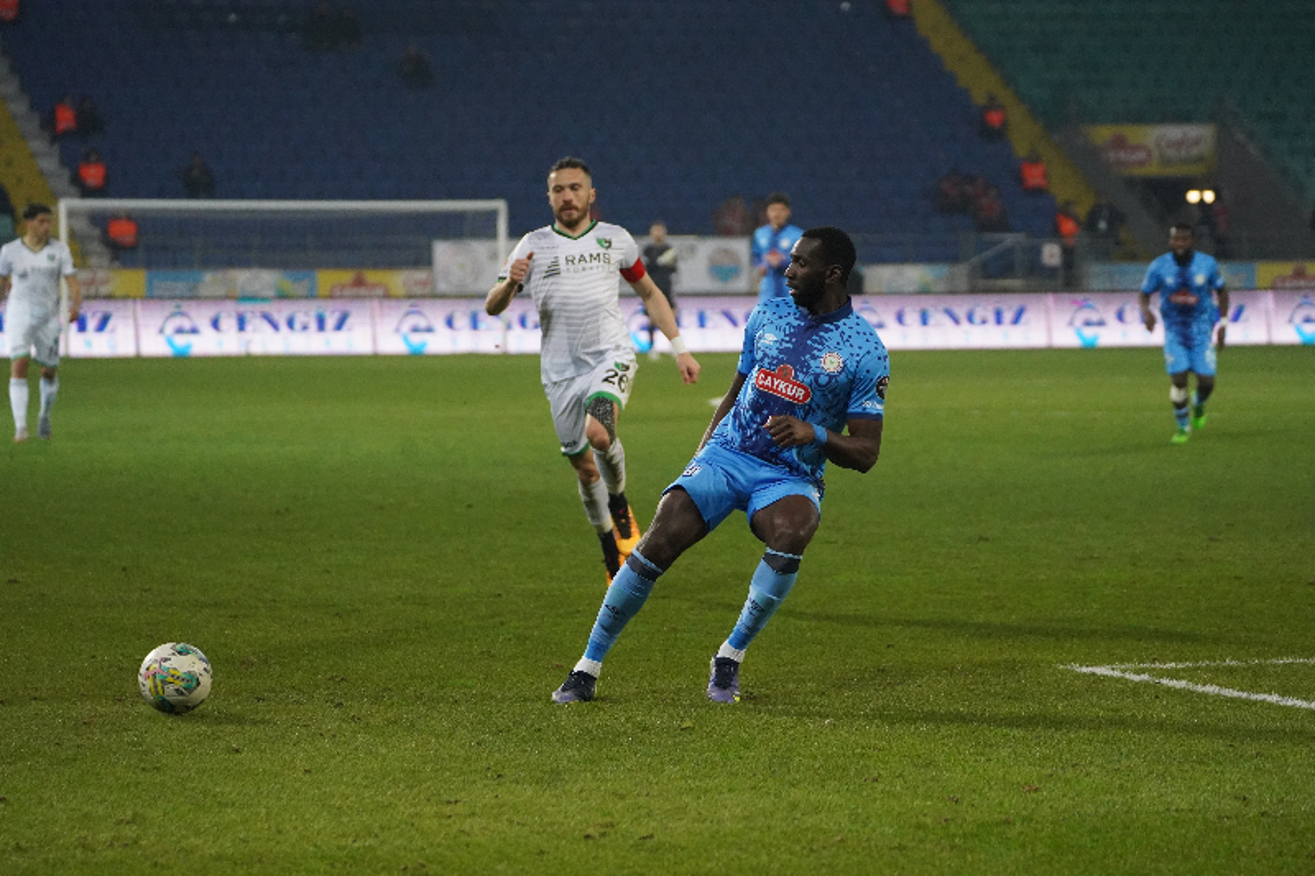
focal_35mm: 185
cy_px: 438
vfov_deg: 7.4
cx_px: 658
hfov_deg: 11.1
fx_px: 6756
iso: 8000
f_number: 5.6
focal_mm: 185
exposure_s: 1/2000
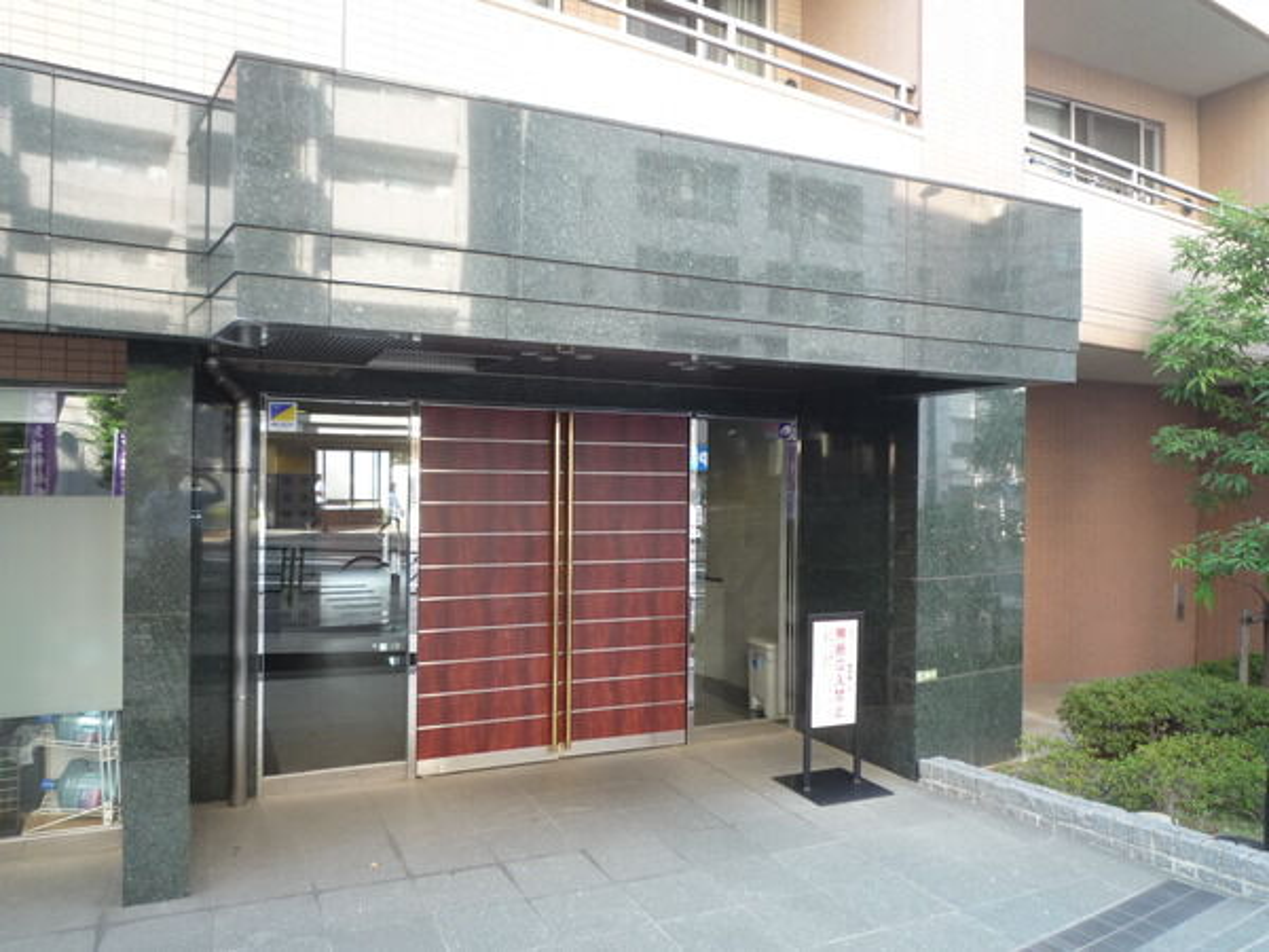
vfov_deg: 54.9
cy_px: 476
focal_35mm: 25
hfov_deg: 69.4
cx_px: 634
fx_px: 916
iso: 100
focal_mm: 4.4
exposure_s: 1/30
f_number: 2.8
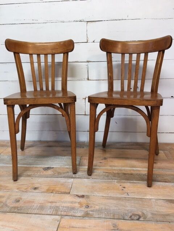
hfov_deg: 48.2
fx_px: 194
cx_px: 87
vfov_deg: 61.7
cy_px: 116
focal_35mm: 29
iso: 32
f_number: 2.2
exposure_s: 1/17
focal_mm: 4.15
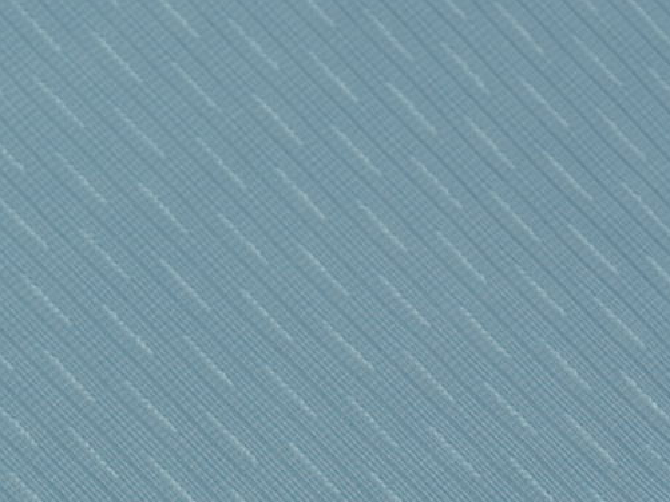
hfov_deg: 6.8
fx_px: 5590
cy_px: 1171
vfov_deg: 5.0
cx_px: 619
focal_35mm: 289
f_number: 3.5
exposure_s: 1/200
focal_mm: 50
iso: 100
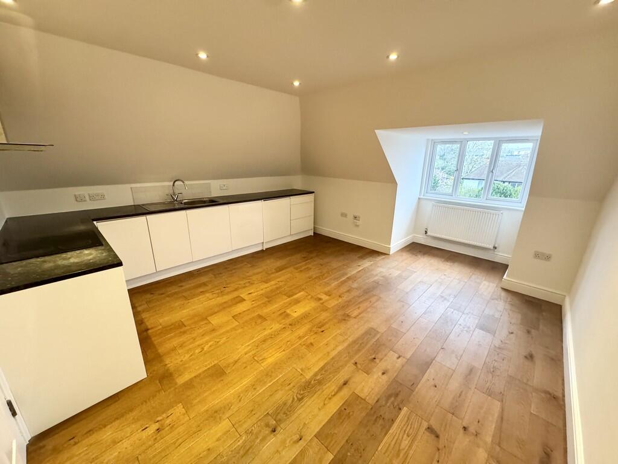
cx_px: 309
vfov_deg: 85.7
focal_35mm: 14
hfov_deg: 102.1
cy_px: 232
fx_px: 250
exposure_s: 1/100
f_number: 2.2
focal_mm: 2.22
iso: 320
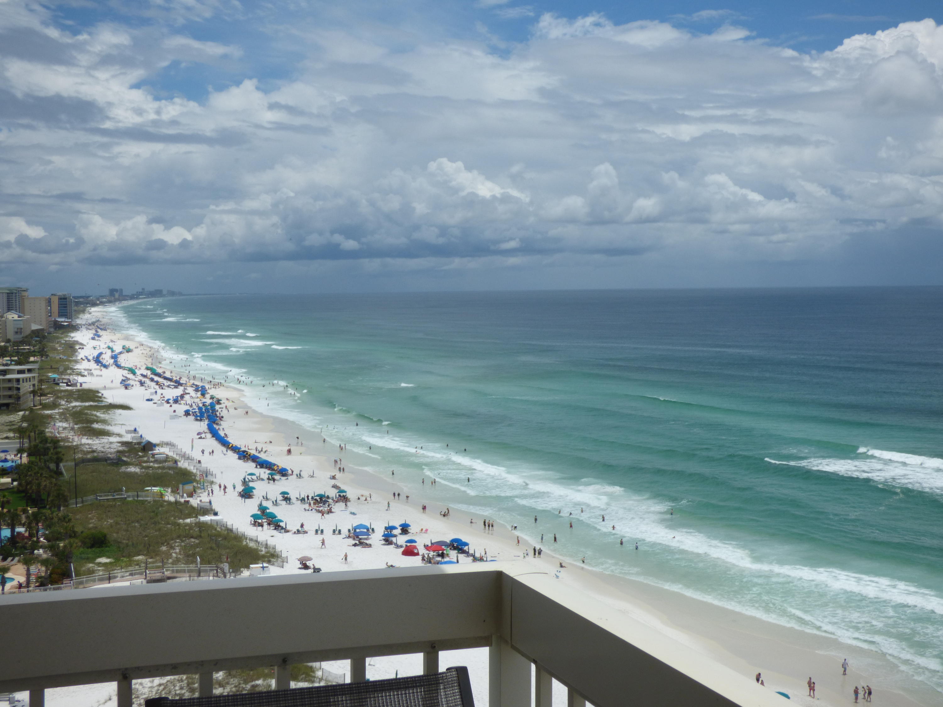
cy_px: 354
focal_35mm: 46
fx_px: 1253
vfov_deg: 31.5
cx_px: 472
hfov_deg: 41.2
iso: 100
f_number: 5
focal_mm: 8.24
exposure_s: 1/2000
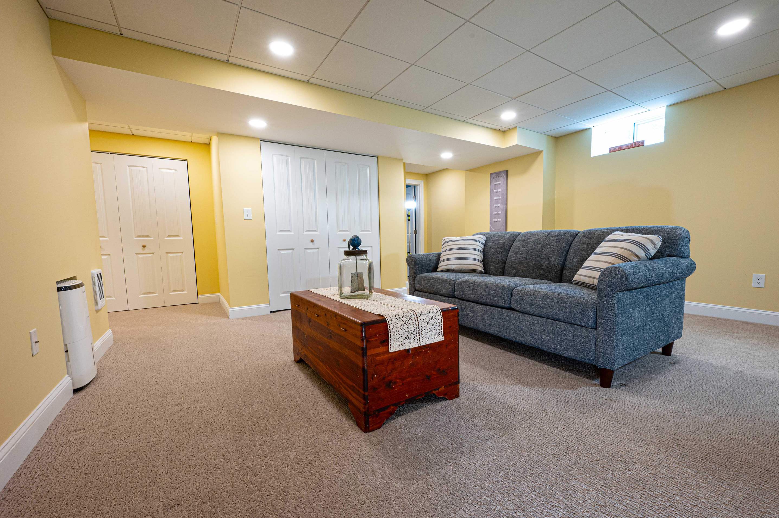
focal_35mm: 15
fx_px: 324
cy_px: 269
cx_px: 408
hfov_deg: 100.4
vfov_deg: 77.2
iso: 800
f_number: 11
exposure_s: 1/8
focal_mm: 14
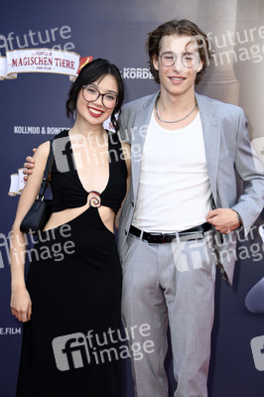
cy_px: 198
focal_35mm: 100
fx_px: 1102
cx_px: 132
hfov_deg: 13.7
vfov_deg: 20.4
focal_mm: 100
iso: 640
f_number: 5.6
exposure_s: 1/250
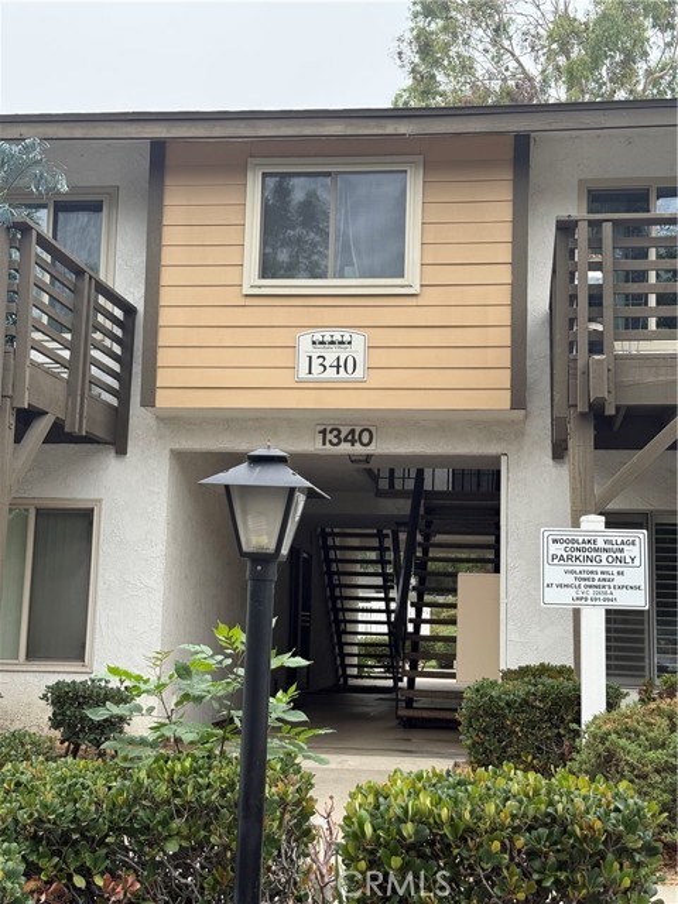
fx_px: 1254
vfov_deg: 39.7
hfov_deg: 30.3
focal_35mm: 48
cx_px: 339
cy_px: 452
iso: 64
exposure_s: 1/786
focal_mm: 6.76
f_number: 1.78
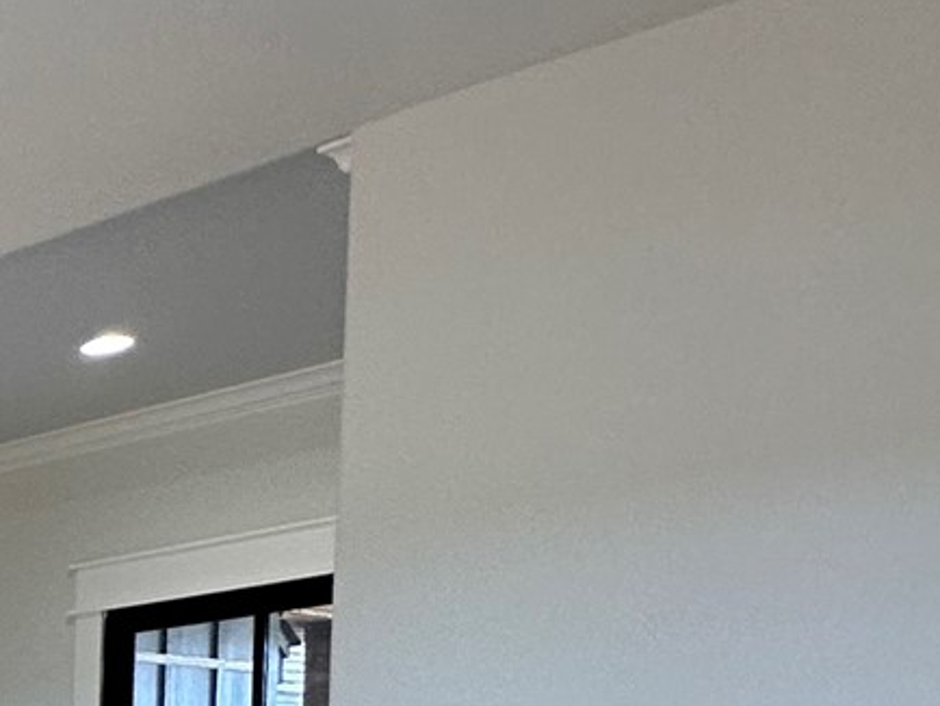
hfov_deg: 18.7
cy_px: 1089
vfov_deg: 19.2
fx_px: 1793
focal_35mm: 66
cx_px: -936
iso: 125
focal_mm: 2.22
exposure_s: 1/120
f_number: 2.2
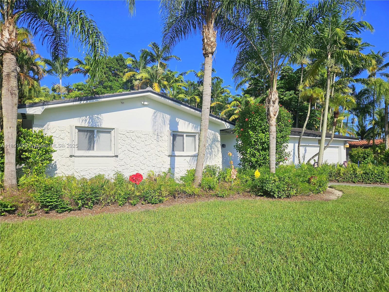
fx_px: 258
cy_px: 146
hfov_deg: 73.9
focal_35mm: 23
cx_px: 194
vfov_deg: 58.9
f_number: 1.8
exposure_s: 1/3446
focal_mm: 5.4
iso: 25
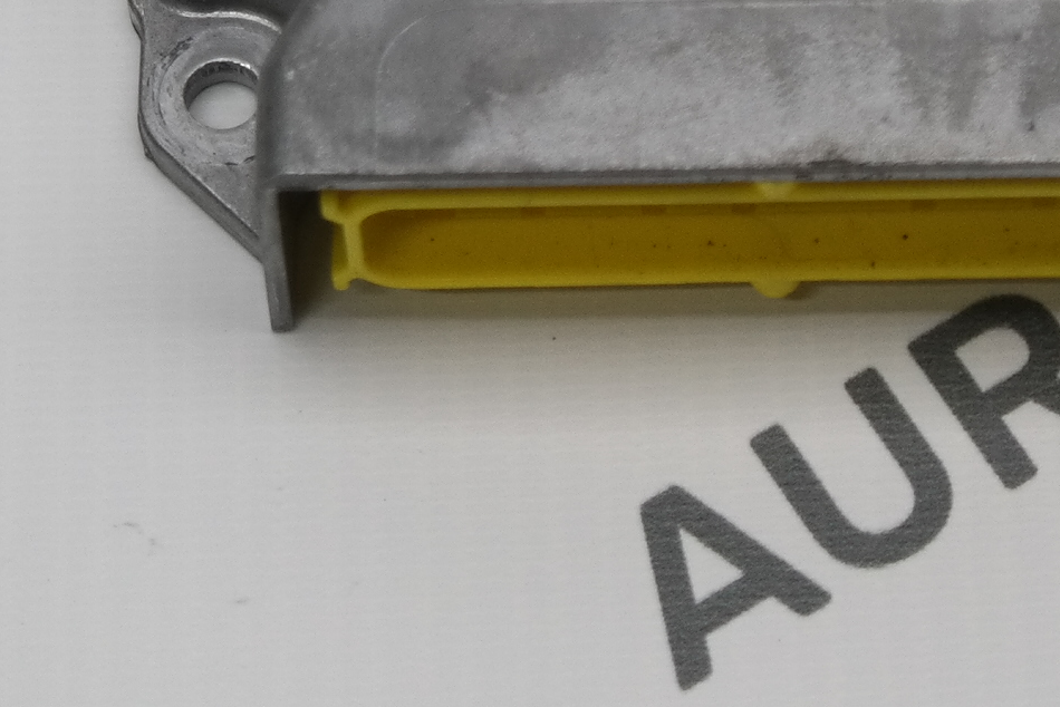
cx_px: 779
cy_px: -432
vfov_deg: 7.5
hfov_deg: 11.4
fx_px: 5301
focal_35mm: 180
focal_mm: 29
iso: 200
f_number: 4
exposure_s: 1/100
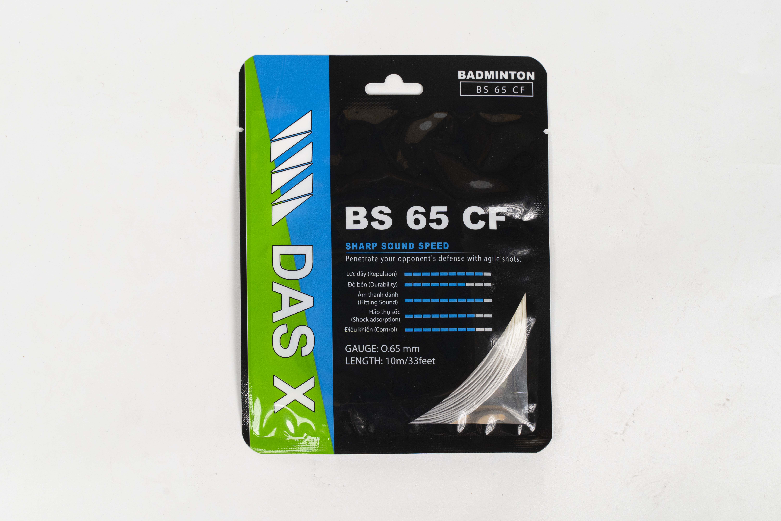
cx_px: 390
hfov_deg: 27.0
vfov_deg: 18.2
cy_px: 260
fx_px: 1627
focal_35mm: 75
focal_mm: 75
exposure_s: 1/80
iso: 1600
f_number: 10
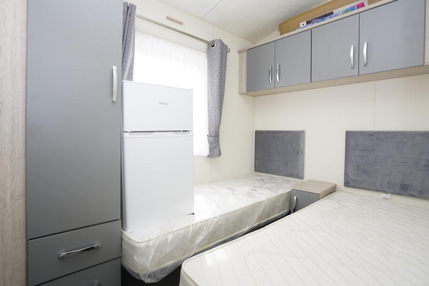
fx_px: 215
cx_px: 203
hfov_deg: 89.9
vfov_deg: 67.3
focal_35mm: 18
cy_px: 134
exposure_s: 1/60
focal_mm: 16
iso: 100
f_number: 5.6
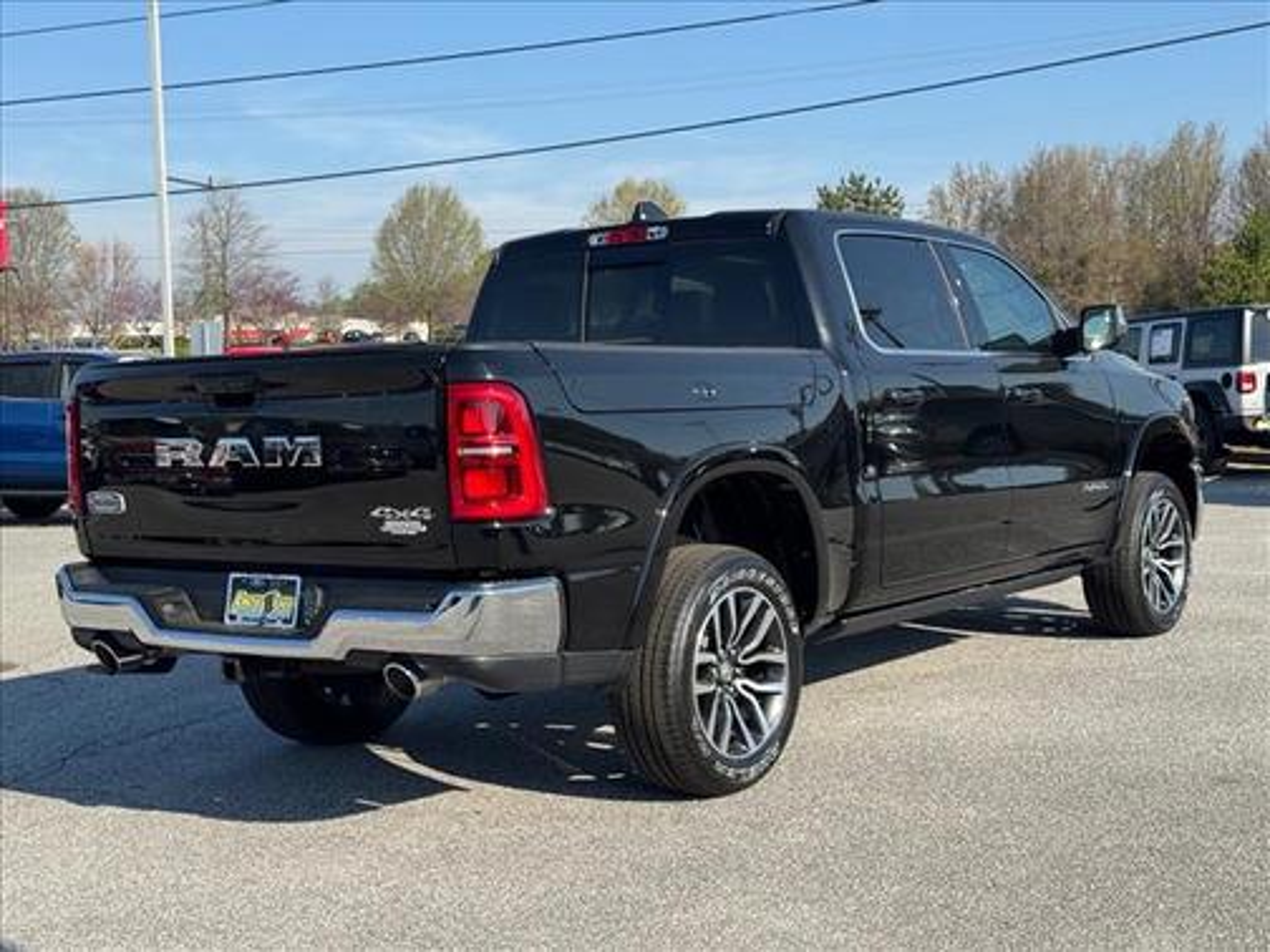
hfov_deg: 39.7
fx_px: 1761
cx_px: 635
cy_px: 476
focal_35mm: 48
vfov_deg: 30.3
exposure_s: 1/2833
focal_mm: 6.76
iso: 64
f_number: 1.78
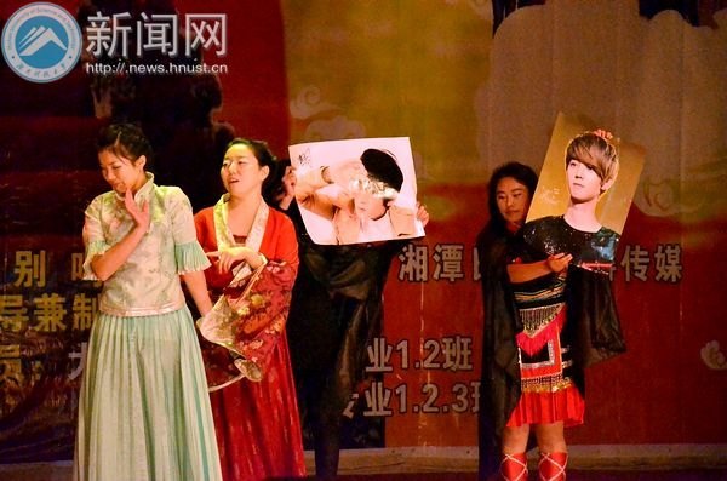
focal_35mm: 158
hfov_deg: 13.1
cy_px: 240
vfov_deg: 8.7
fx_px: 3173
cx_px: 364
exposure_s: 1/640
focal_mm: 105
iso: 6400
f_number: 5.6
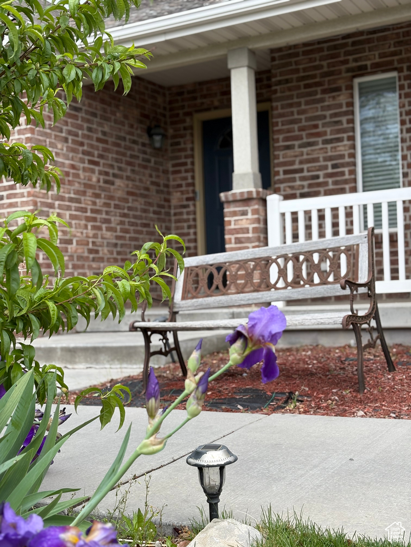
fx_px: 823
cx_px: 206
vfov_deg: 36.8
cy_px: 274
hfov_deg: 28.0
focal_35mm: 52
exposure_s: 1/1032
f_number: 1.6
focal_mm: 5.96
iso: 50
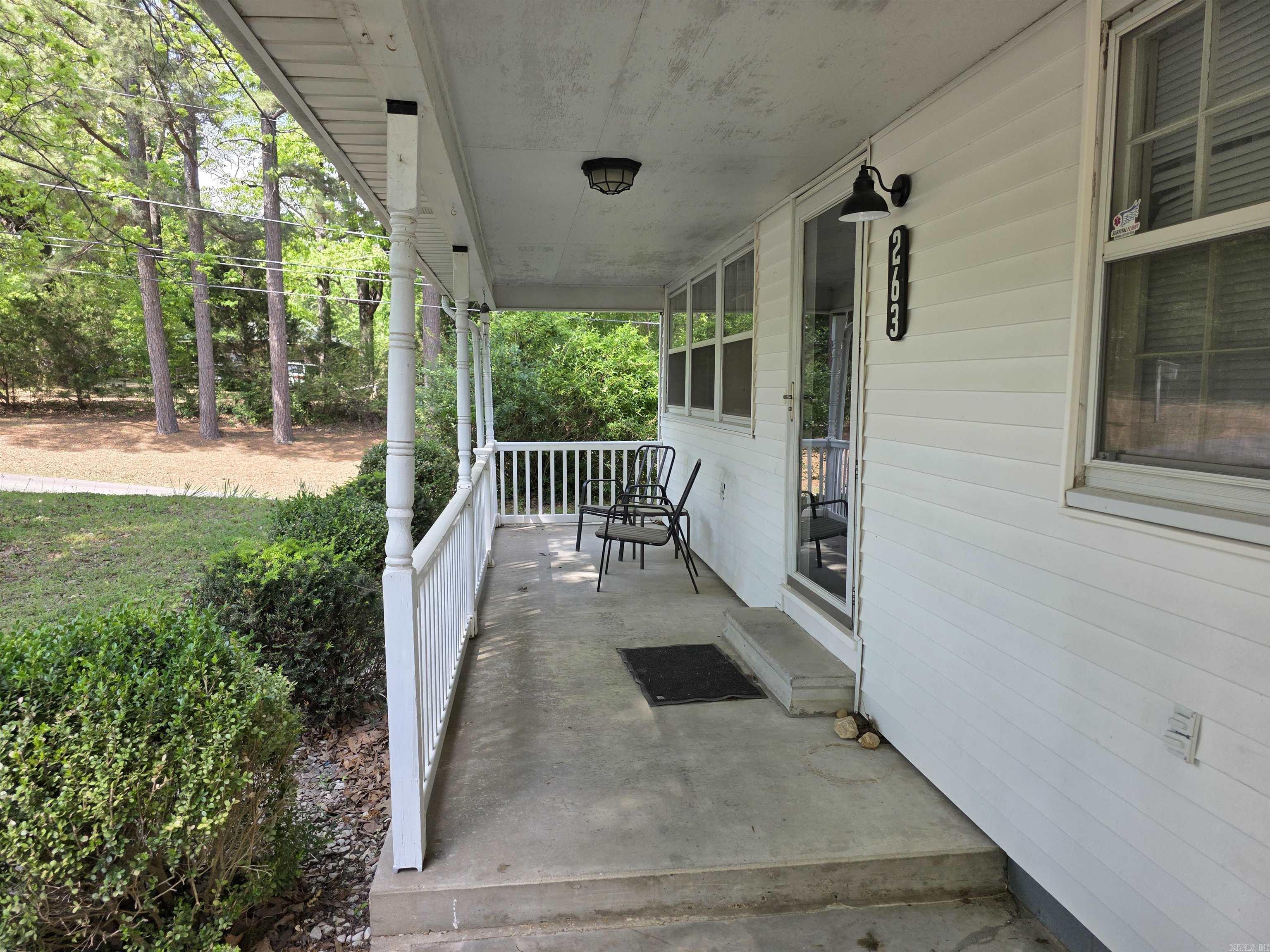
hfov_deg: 73.9
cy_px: 476
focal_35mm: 23
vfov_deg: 58.9
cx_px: 635
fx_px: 844
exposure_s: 1/359
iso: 50
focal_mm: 6.3
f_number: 1.7
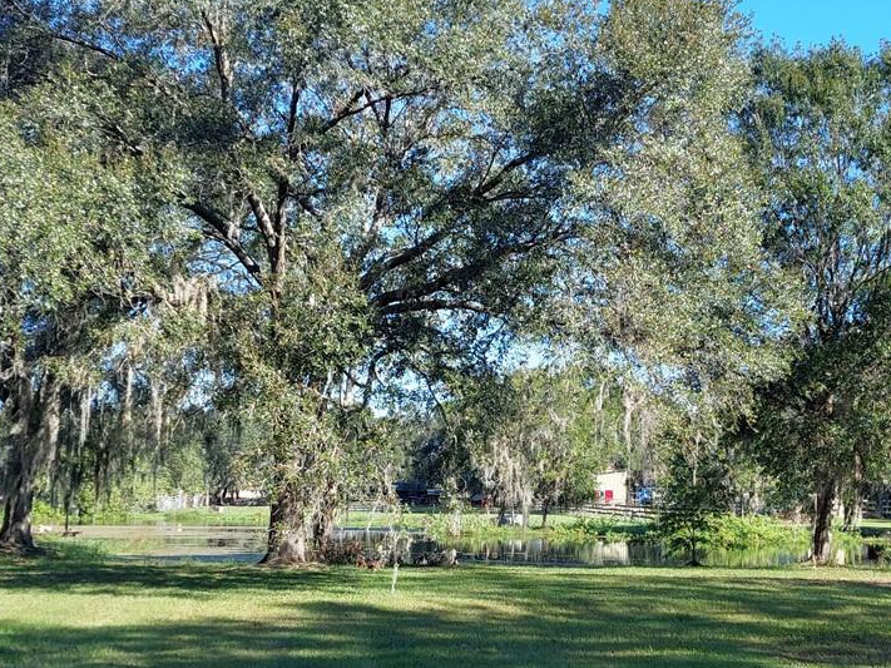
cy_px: 460
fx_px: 1390
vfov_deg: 26.8
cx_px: 528
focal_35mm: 54
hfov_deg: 35.4
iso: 40
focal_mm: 5.23
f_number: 1.8
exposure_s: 1/697
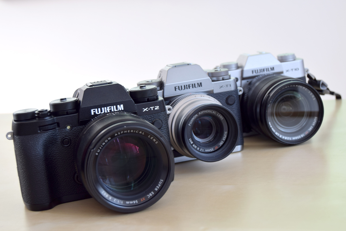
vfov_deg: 18.2
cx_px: 173
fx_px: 721
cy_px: 116
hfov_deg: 27.0
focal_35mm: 75
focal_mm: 50
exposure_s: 1/20
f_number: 5.6
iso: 200
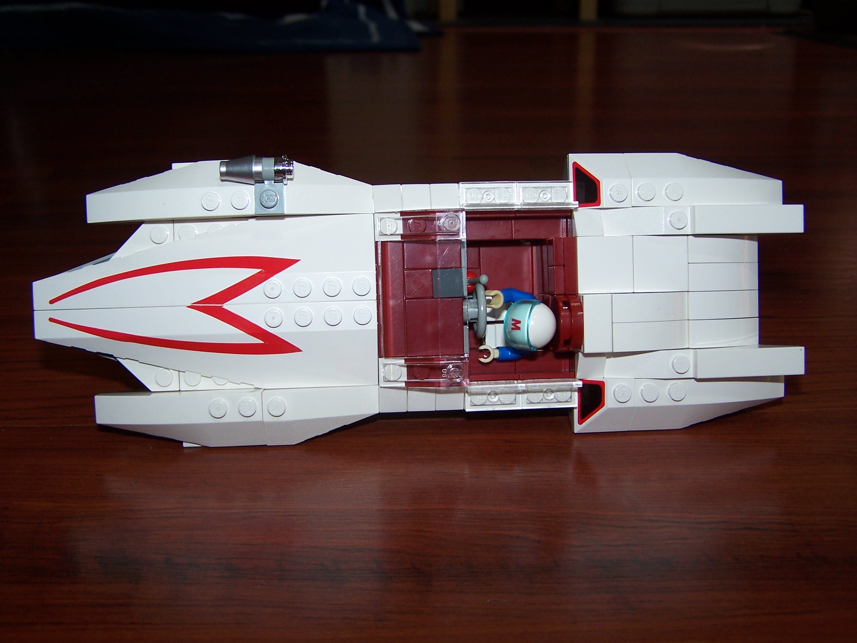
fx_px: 941
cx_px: 428
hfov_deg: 49.0
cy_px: 322
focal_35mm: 38
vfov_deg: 37.7
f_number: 2.8
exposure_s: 1/60
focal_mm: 6.3
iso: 80
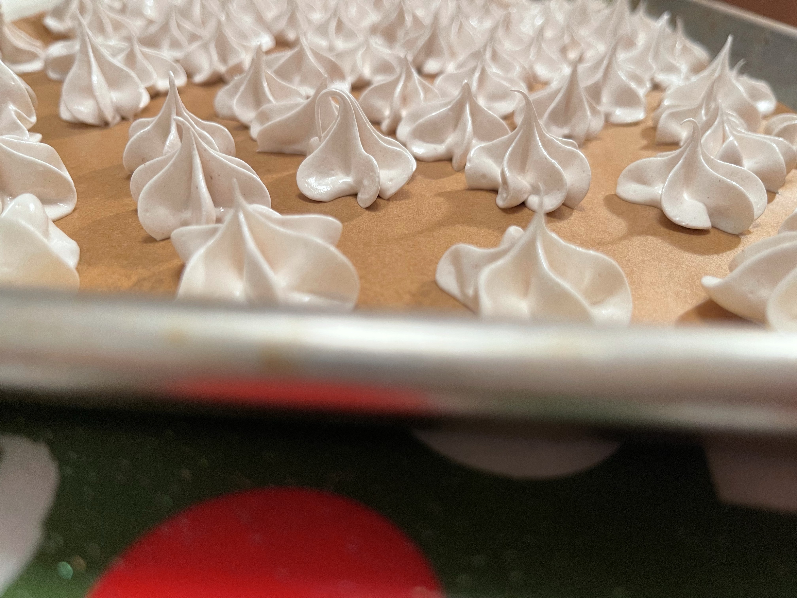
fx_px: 599
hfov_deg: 67.3
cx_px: 398
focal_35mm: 26
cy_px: 299
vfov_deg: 53.1
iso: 160
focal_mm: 5.1
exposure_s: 1/60
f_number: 1.6
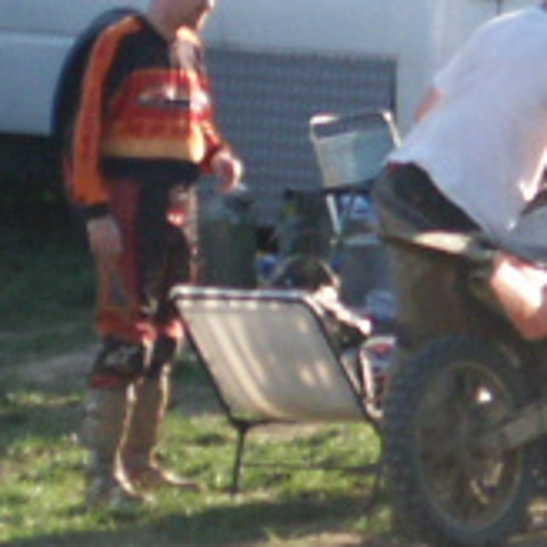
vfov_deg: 1.9
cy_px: 344
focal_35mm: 910
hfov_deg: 1.9
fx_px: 16269
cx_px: 557
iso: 100
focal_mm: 33.51
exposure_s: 1/750
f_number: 3.5
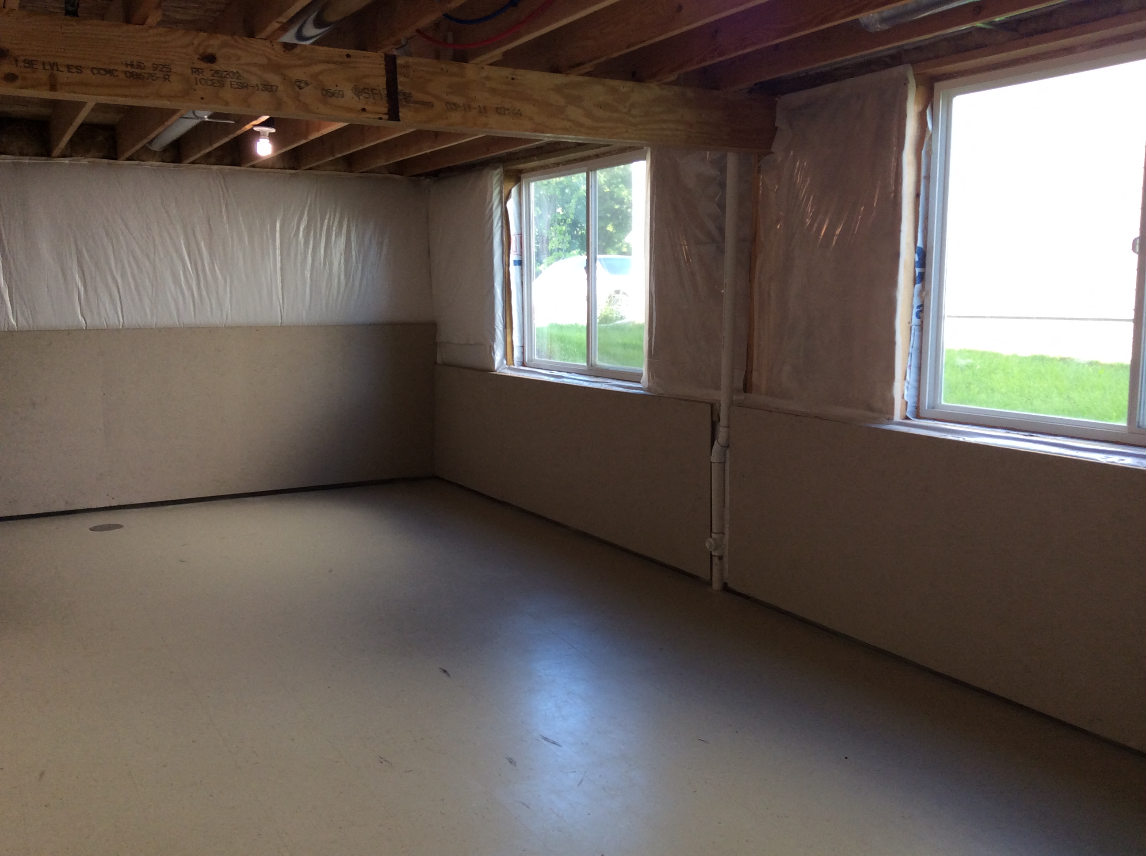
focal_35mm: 33
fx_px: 1091
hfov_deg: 55.4
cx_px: 573
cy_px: 428
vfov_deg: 42.8
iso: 40
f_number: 2.4
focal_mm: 3.3
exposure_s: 1/60
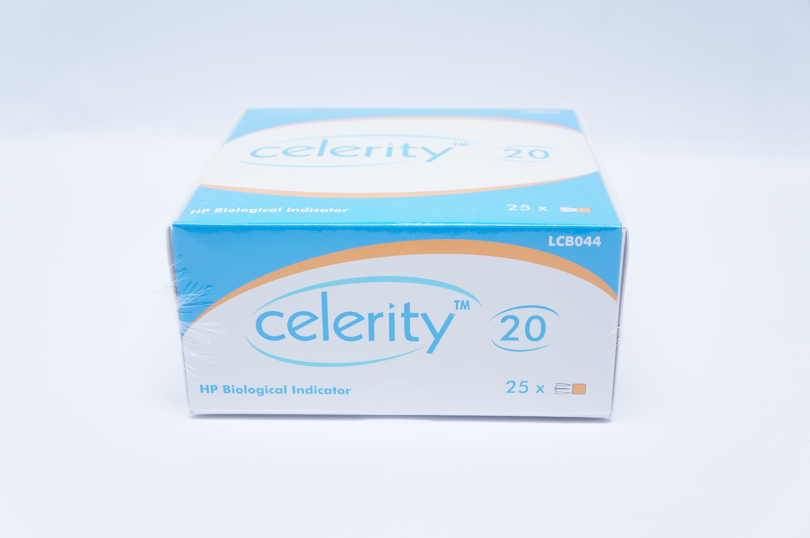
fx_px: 1045
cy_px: 269
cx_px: 405
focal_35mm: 46
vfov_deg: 28.9
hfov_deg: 42.4
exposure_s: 1/50
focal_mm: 31
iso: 800
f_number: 6.3
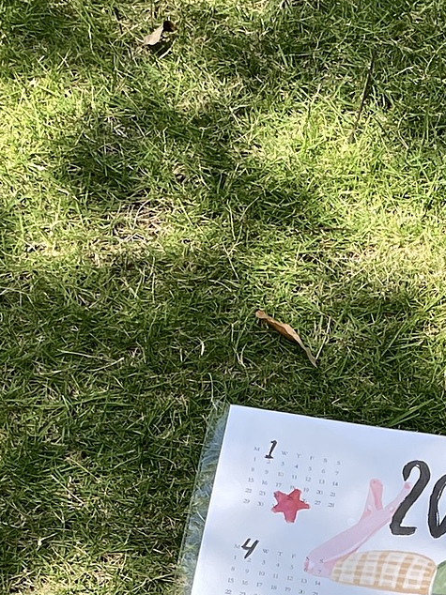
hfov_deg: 20.5
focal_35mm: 70
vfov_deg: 25.4
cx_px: 411
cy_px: 682
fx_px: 1203
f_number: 1.6
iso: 32
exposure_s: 1/1435
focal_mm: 4.2
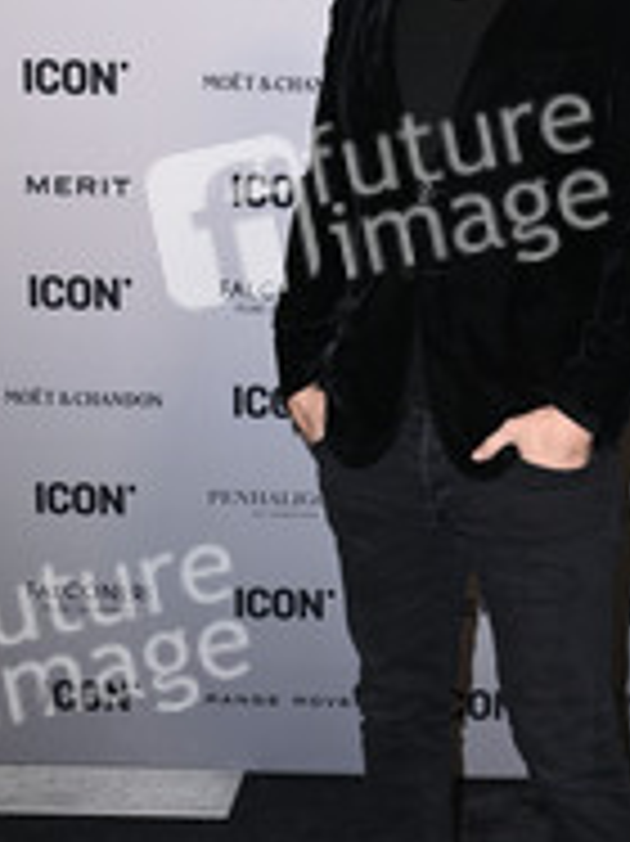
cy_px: 428
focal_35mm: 70
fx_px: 1701
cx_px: 508
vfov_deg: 27.8
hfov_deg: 20.7
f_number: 5.6
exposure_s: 1/250
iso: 1000
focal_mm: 34
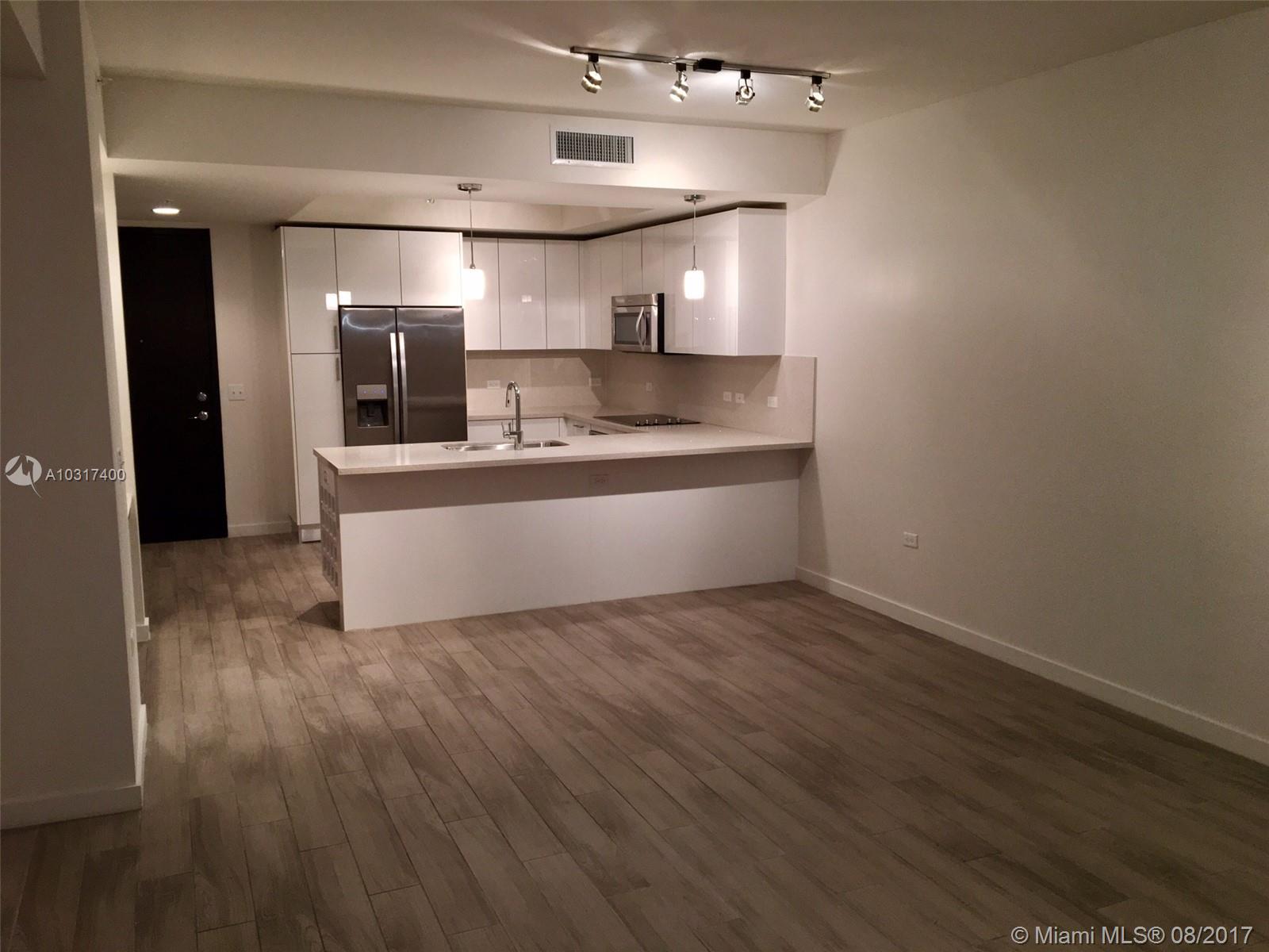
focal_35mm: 29
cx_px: 634
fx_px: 1063
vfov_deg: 48.2
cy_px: 476
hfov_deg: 61.7
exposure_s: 1/30
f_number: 2.2
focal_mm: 4.15
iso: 50
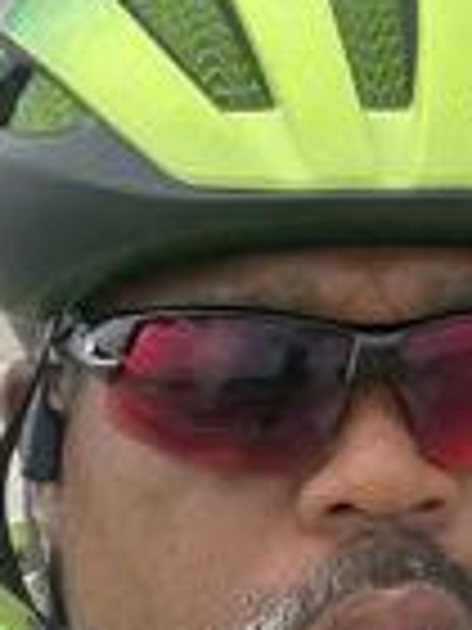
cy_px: 176
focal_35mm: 94
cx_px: 503
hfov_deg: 15.4
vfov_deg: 20.7
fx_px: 1709
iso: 25
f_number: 2.2
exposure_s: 1/386
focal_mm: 2.71
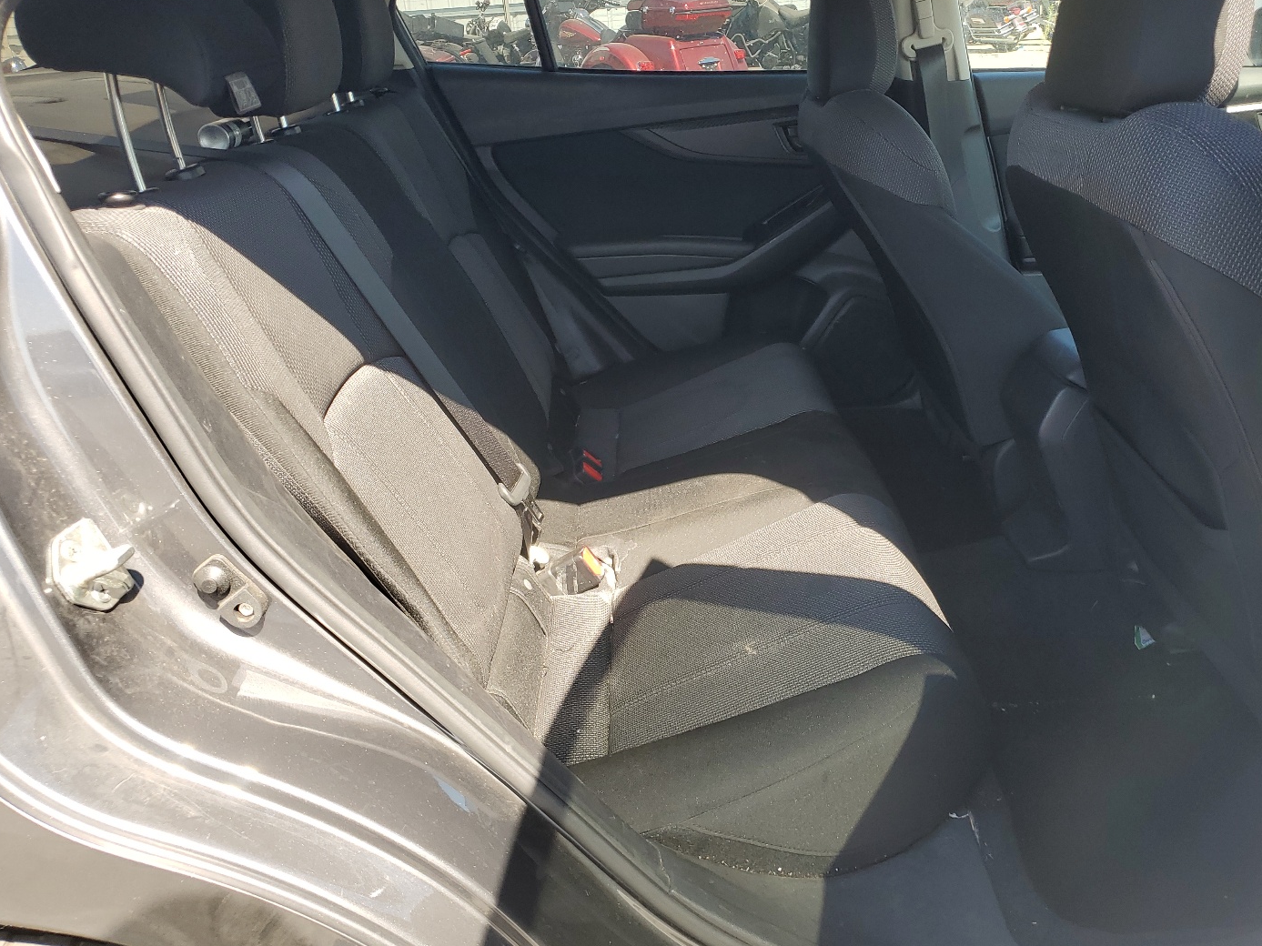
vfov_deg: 46.8
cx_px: 725
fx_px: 1094
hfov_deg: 59.7
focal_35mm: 30
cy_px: 445
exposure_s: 1/400
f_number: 1.5
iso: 50
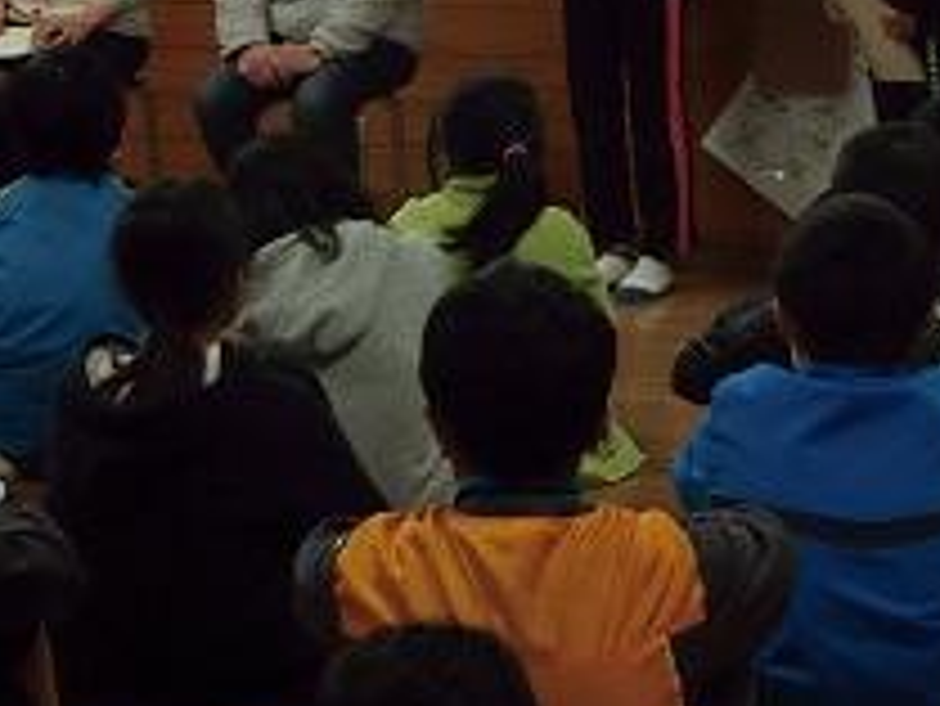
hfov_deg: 16.0
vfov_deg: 12.0
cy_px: 49
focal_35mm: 123
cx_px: 668
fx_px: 3342
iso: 250
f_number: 4
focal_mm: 10.7
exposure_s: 1/30
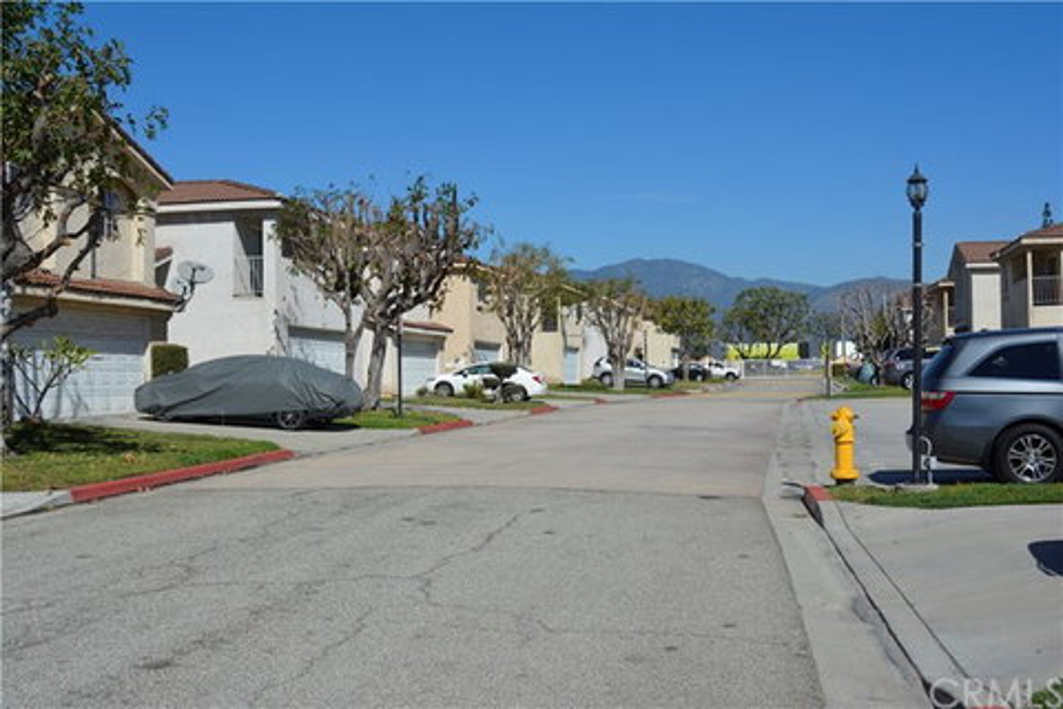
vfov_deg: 34.2
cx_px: 532
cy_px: 354
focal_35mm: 39
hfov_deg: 49.6
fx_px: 1151
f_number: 10
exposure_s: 1/400
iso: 100
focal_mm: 26
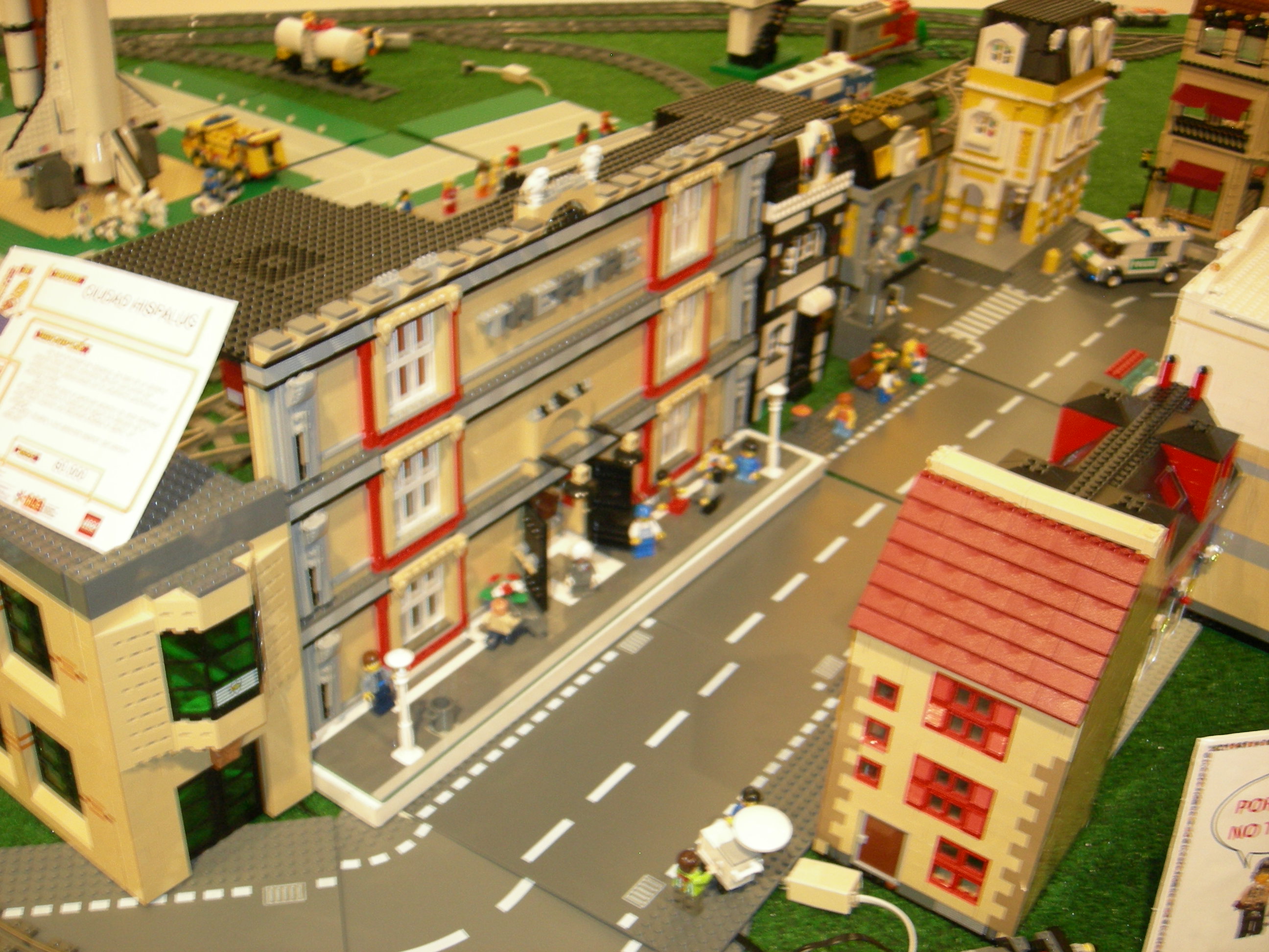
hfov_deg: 49.0
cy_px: 476
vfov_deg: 37.7
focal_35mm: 38
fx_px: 1393
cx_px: 634
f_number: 2.8
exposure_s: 1/10.4
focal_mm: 8
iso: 200
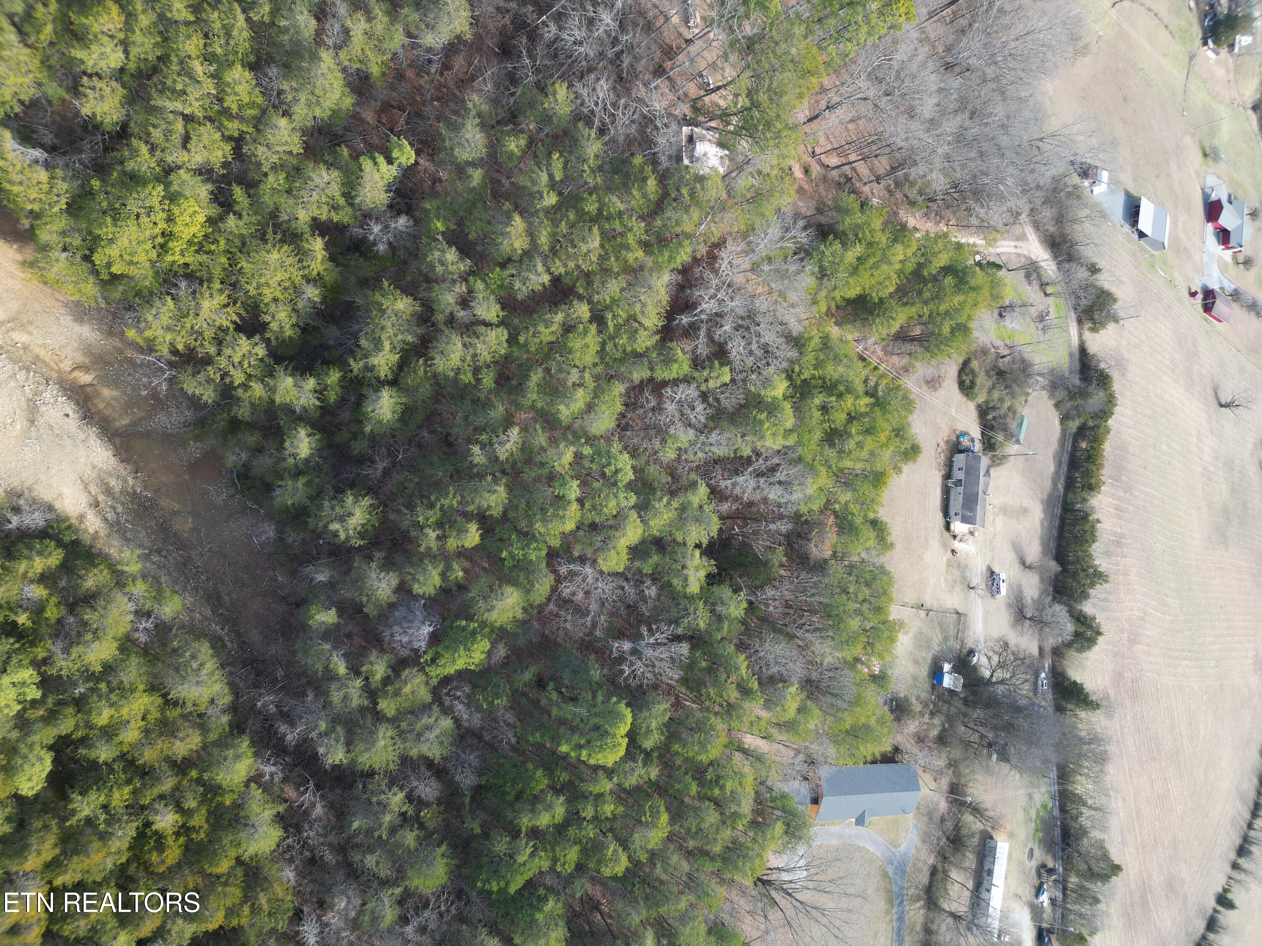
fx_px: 875
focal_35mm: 24
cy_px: 473
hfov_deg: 71.6
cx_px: 631
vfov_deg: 56.8
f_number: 1.7
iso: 140
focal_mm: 6.72
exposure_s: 1/640
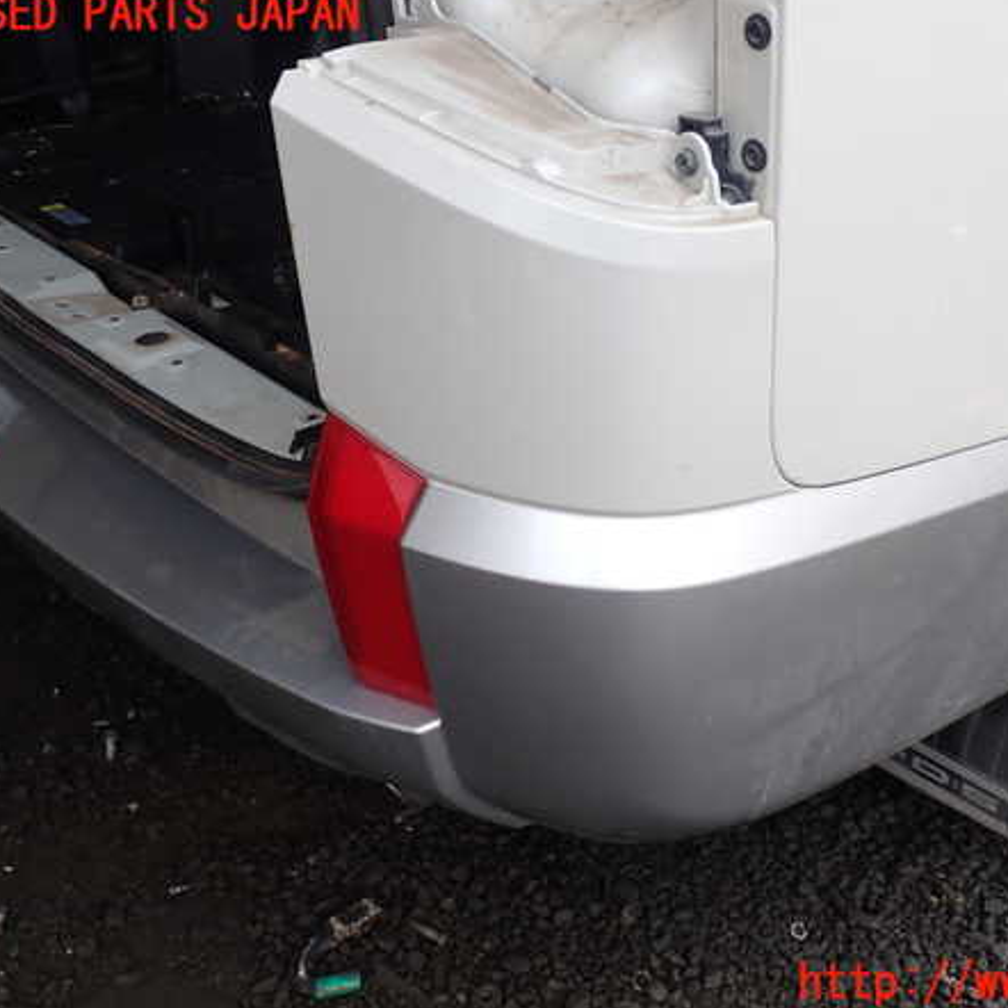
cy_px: 499
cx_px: 629
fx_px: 1186
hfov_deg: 45.7
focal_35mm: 36
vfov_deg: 46.0
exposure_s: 1/250
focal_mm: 5.4
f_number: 3.2
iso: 100
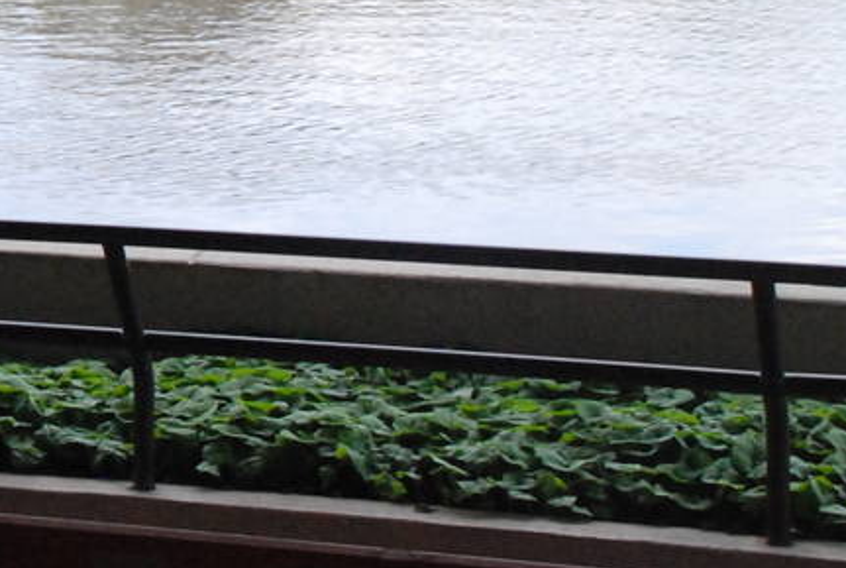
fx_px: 4190
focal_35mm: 178
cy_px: -166
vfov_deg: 7.7
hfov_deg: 10.9
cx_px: -581
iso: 1600
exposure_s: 1/500
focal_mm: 32
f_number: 10
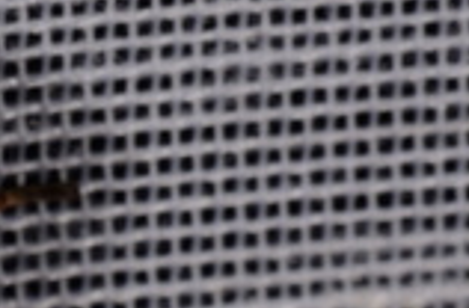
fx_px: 8298
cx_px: -220
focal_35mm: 640
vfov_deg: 2.1
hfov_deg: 3.2
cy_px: 613
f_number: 25
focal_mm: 85
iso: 100
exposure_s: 1/60
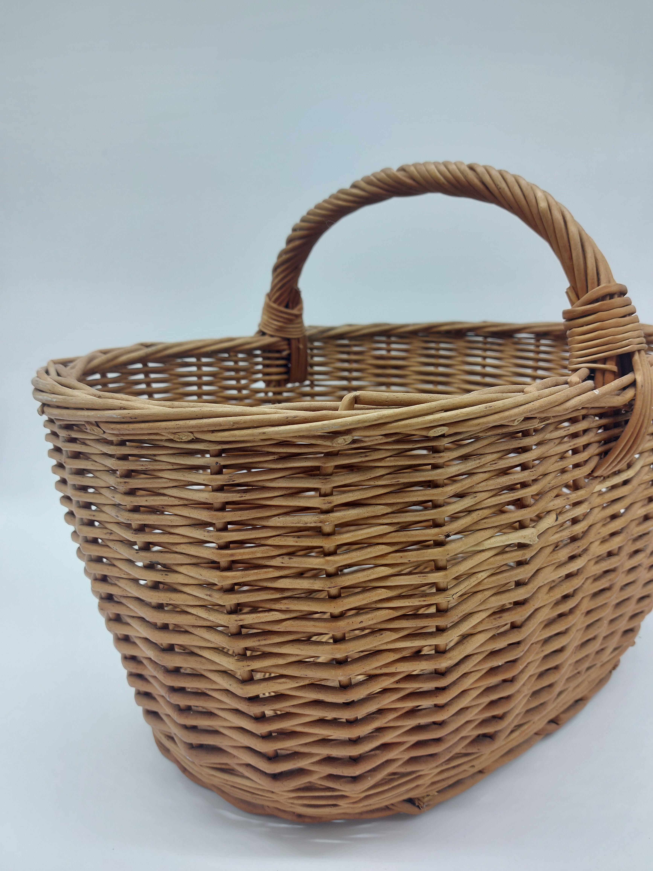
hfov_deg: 54.9
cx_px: 326
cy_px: 436
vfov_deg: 69.4
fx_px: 629
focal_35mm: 25
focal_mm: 5.23
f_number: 1.8
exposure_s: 1/120
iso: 25
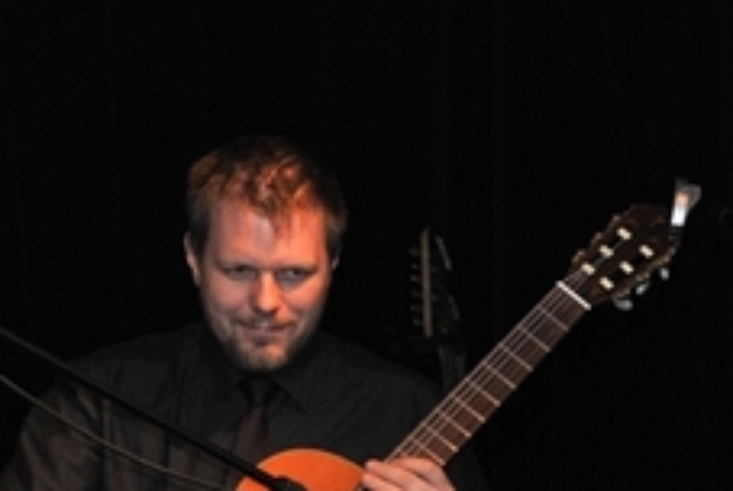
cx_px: -103
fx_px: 8583
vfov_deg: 3.3
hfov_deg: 4.9
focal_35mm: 421
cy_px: 515
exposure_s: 1/80
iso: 640
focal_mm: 90
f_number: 4.5
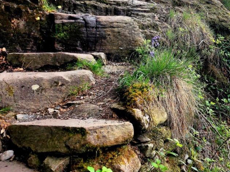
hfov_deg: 41.1
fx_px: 292
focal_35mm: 44
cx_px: 185
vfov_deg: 31.2
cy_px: 15
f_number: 1.8
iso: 25
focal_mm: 6.4
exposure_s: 1/182
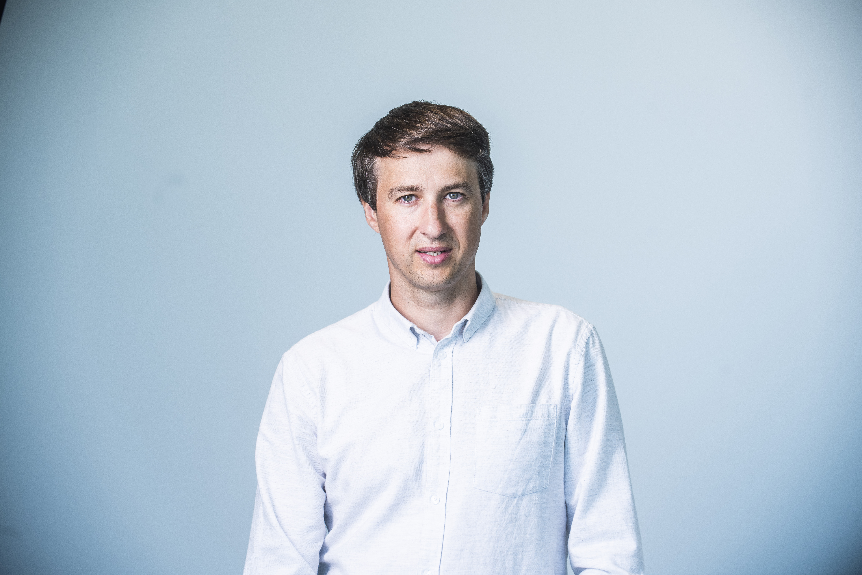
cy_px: 288
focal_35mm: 110
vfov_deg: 12.5
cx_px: 431
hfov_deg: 18.6
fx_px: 2635
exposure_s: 1/250
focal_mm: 110
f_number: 4.5
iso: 320
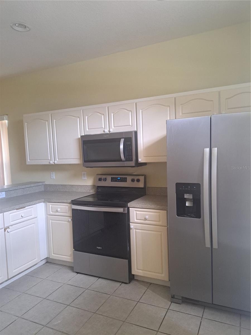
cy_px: 168
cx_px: 126
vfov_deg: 71.6
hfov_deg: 56.8
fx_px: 232
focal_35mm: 24
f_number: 1.8
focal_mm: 5.23
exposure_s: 1/60
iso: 320
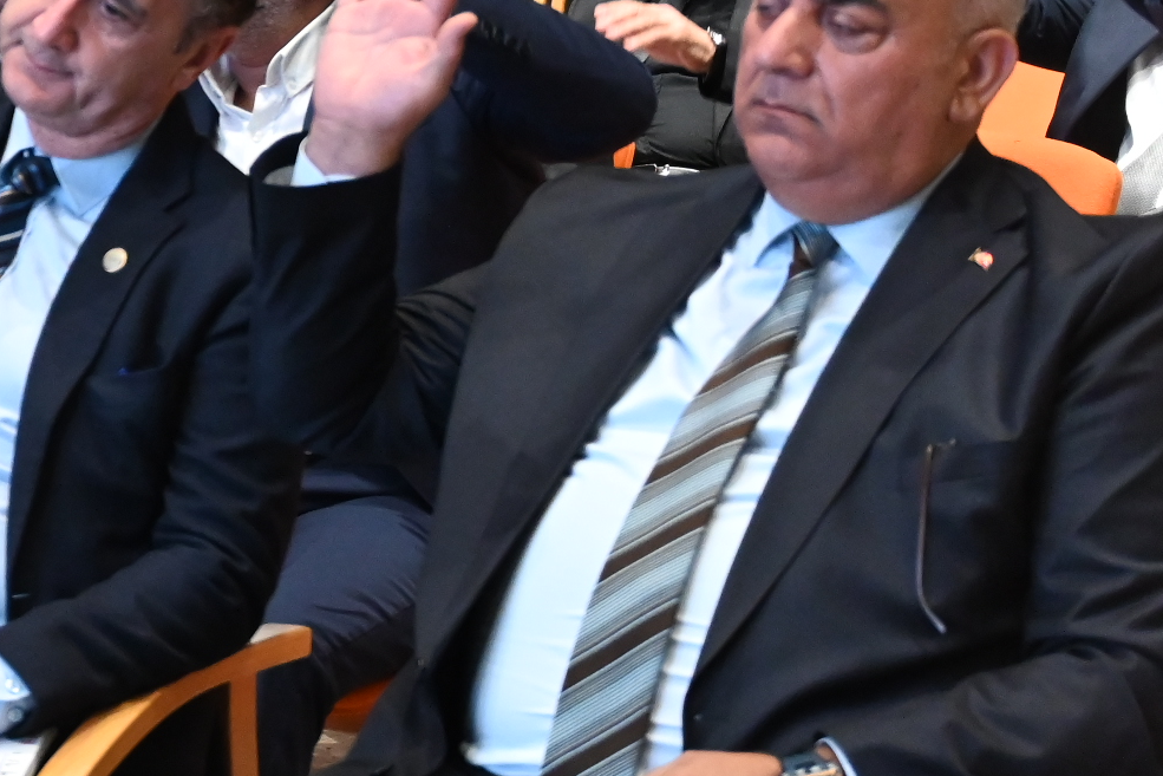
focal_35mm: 155
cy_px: 387
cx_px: -967
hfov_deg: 12.1
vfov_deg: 8.9
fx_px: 5008
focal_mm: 37
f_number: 4
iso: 2000
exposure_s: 1/100
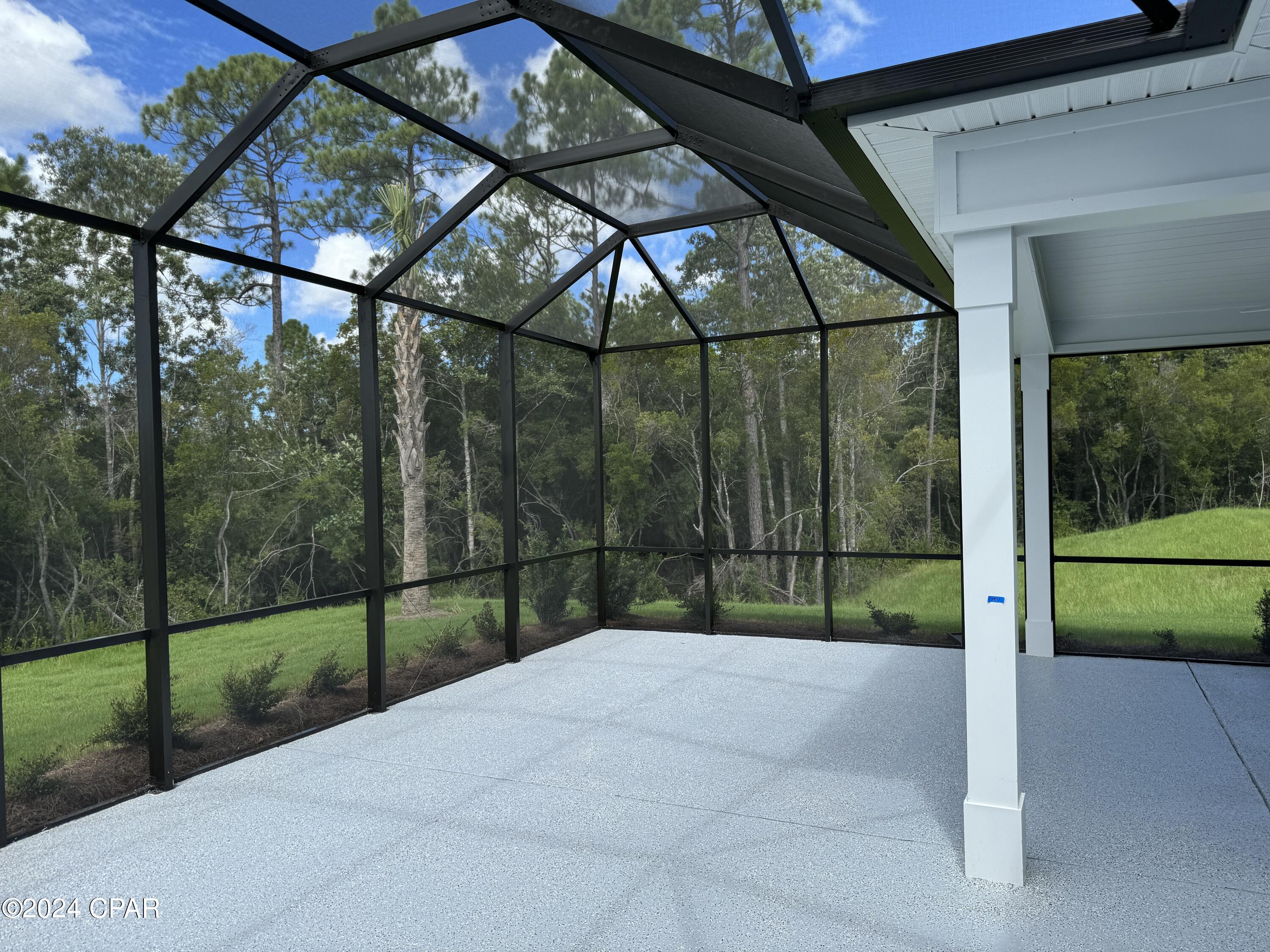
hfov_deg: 71.6
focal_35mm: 24
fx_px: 881
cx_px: 635
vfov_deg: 56.8
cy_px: 476
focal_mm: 6.76
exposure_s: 1/1339
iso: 80
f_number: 1.78
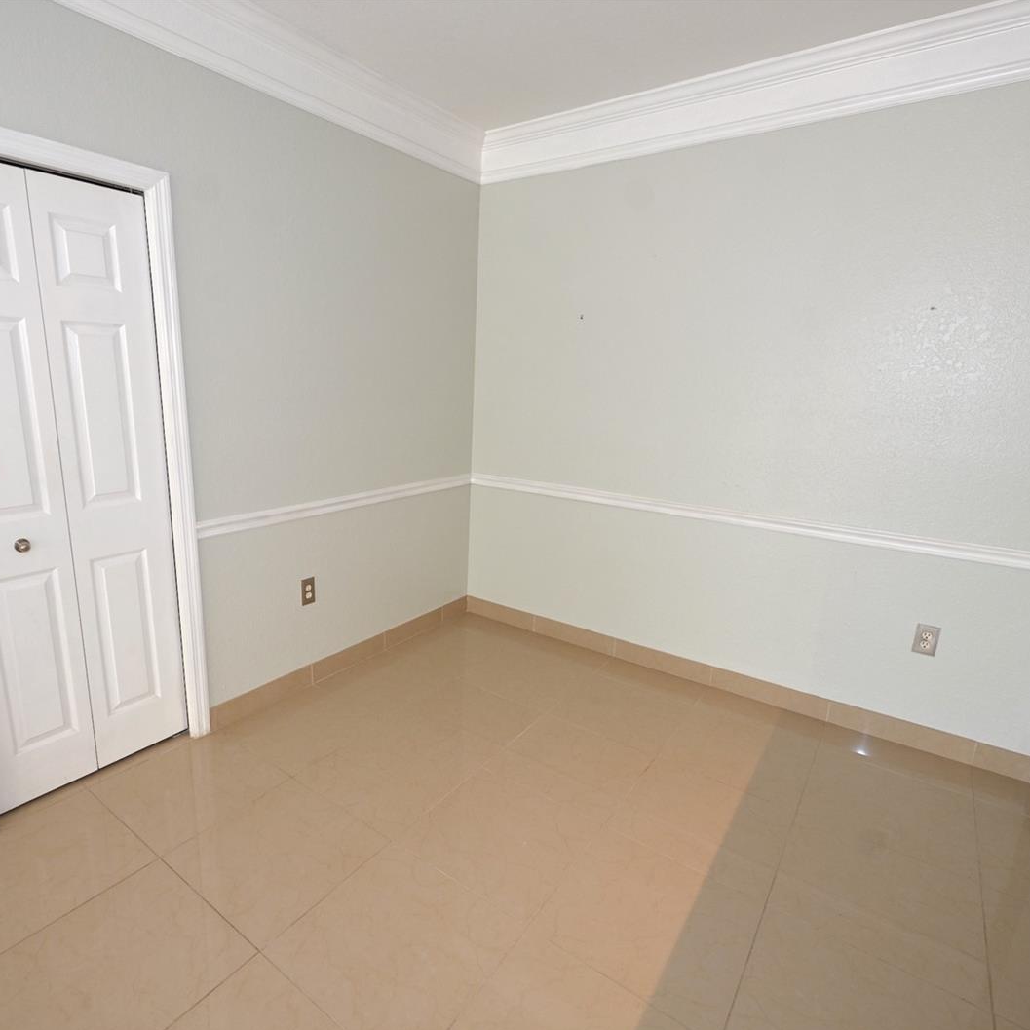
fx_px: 606
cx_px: 452
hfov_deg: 80.4
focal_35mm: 18
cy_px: 516
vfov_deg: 80.7
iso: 320
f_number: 4
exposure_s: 1/60
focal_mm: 14
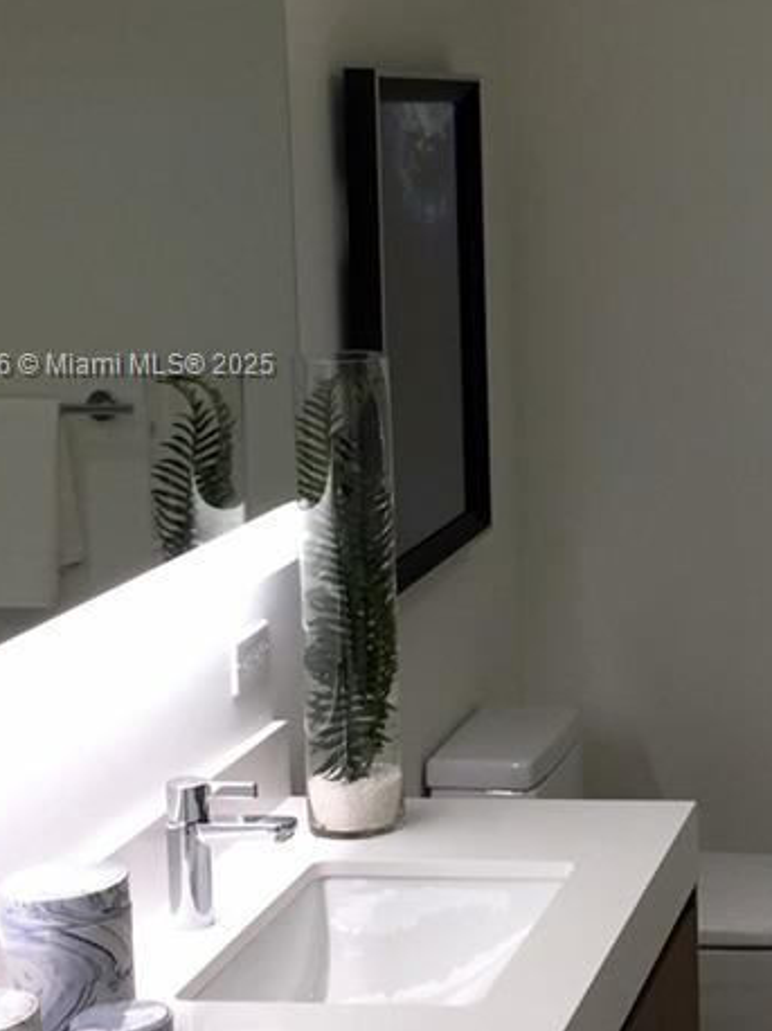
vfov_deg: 25.6
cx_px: 876
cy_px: 367
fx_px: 2262
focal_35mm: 76
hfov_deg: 18.5
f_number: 2.2
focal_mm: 4.15
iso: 40
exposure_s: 1/60
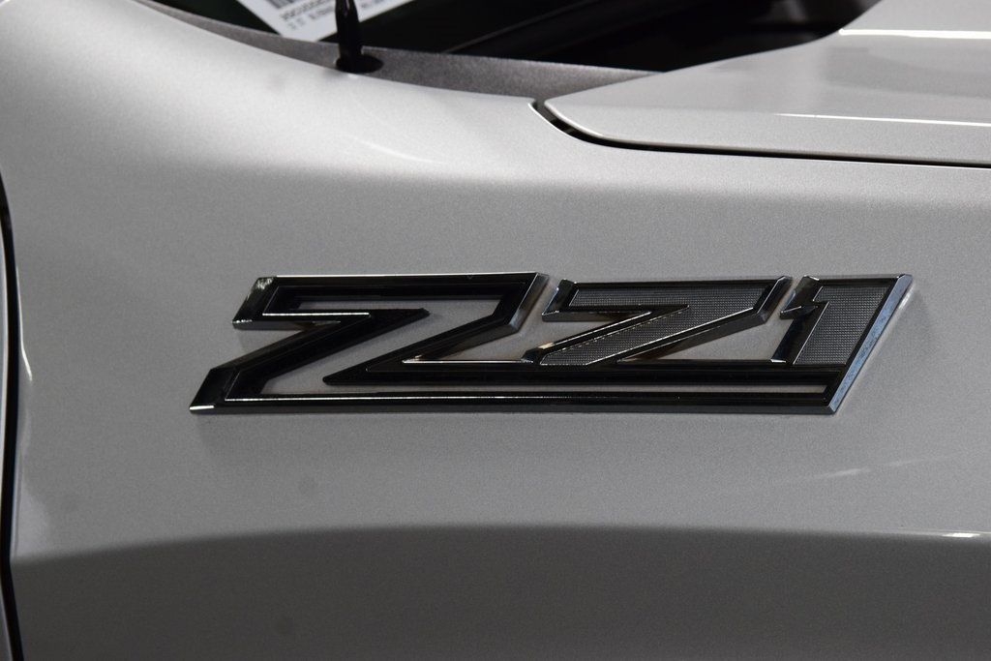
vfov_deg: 13.0
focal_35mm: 105
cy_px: 330
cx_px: 496
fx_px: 2891
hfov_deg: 19.5
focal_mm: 70
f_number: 7.1
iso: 1600
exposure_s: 1/125
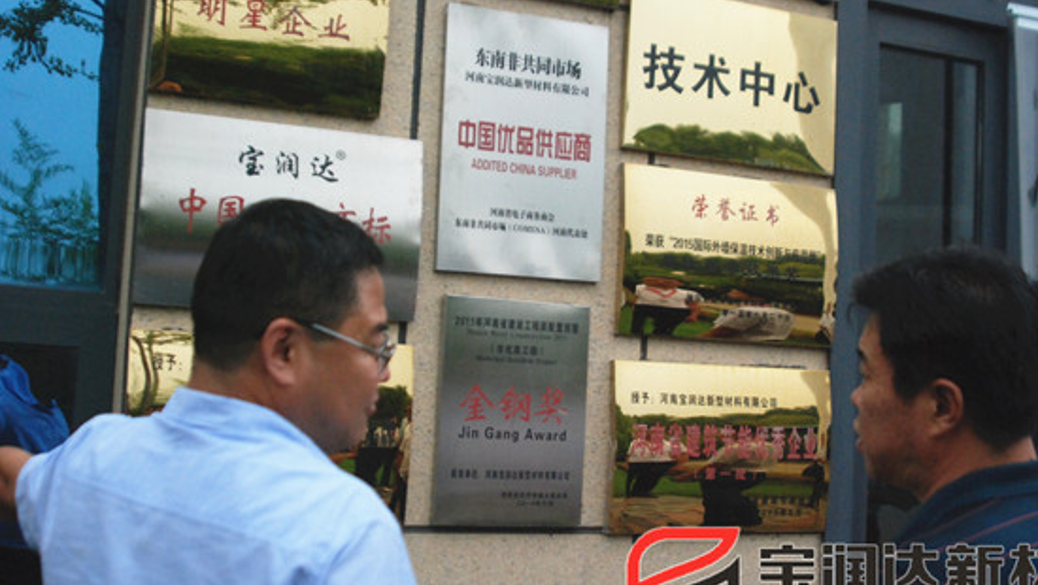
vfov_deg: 25.0
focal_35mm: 48
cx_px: 536
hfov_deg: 42.9
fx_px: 1322
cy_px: 269
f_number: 3.5
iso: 800
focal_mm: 28
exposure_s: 1/2000
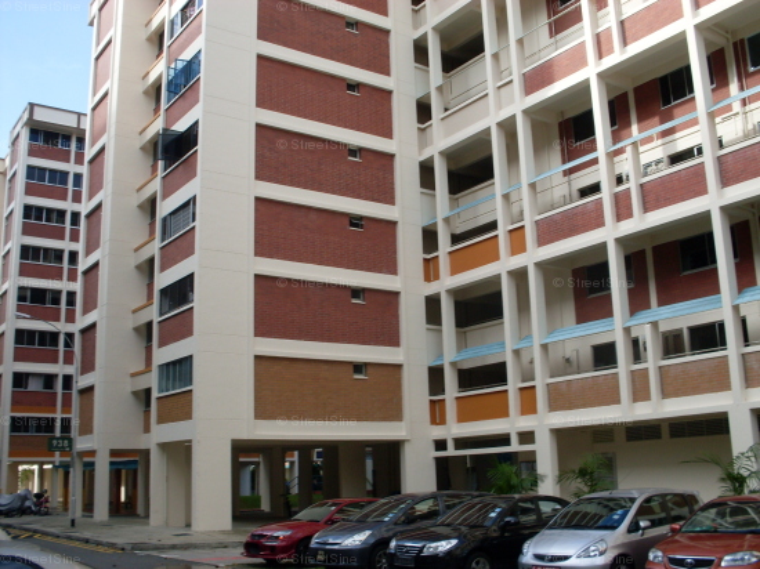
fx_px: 834
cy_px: 284
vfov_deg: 37.7
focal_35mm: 38
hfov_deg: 49.0
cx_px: 380
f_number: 8.4
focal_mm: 6.3
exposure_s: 1/90
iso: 80
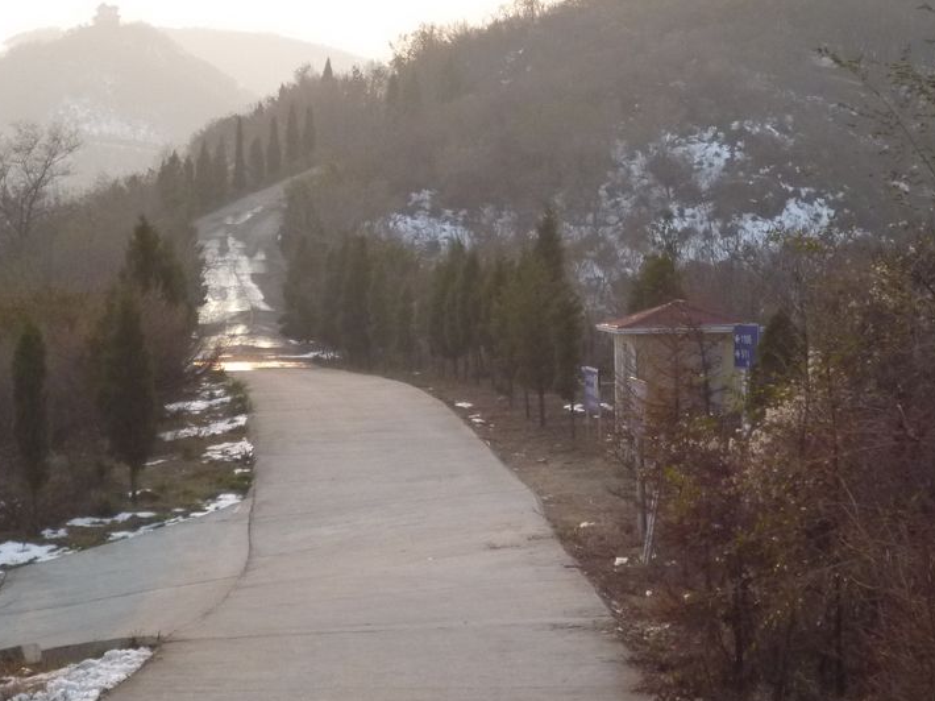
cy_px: 335
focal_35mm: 101
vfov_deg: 14.6
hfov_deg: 19.4
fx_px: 2727
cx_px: 511
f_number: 4.4
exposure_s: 1/500
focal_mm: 10
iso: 320
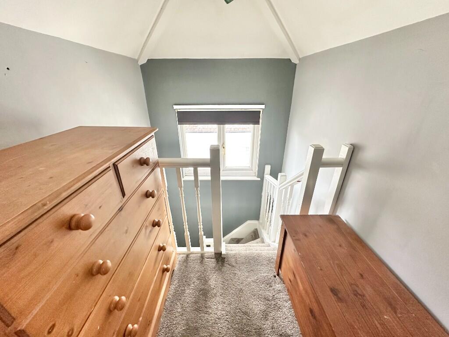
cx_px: 224
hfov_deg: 102.1
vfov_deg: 85.7
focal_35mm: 14
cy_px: 168
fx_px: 182
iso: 320
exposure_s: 1/70
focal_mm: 2.22
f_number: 2.2
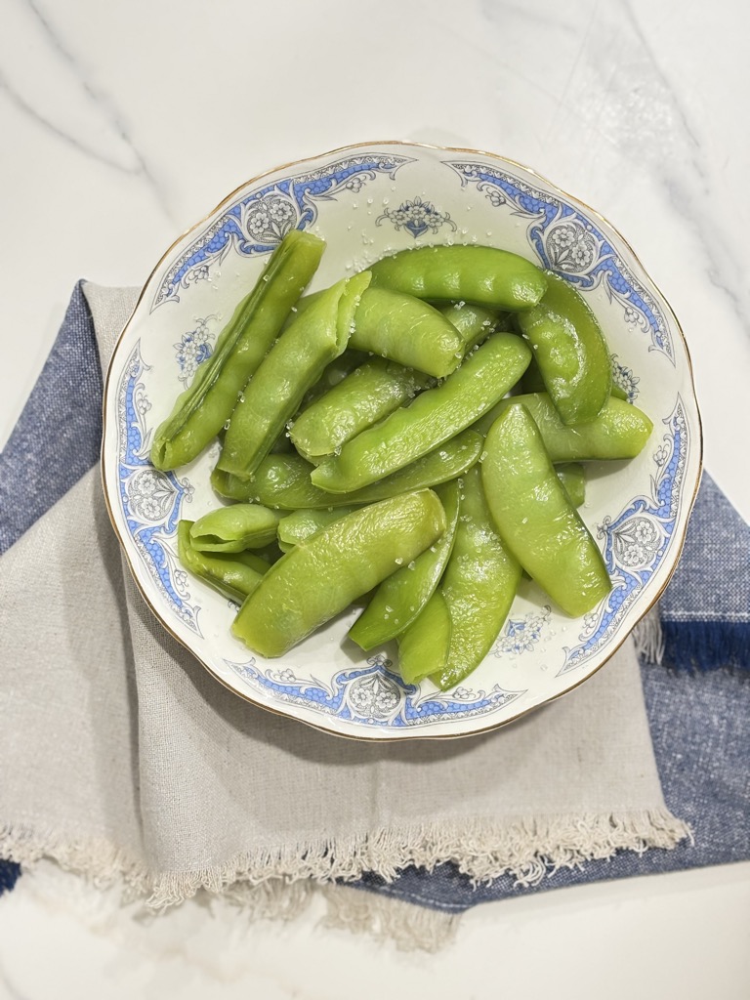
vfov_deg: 36.8
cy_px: 500
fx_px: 1502
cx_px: 375
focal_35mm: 52
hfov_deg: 28.0
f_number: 1.6
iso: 160
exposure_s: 1/33
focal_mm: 5.96
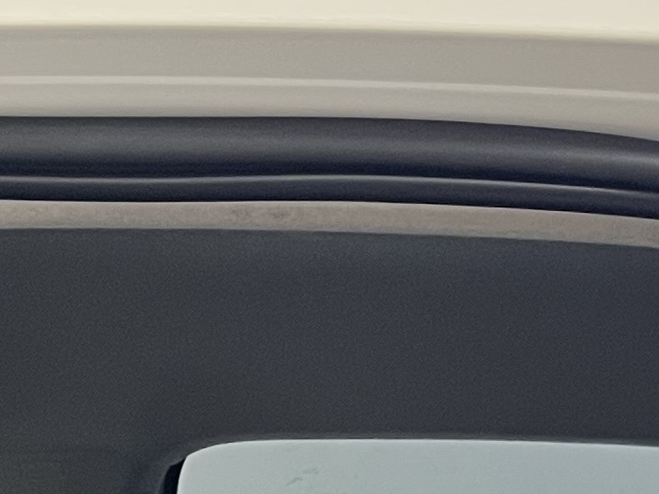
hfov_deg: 13.8
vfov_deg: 9.2
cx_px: 253
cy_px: 1220
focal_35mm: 143
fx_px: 2723
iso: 320
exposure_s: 1/60
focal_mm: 5.1
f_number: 1.6
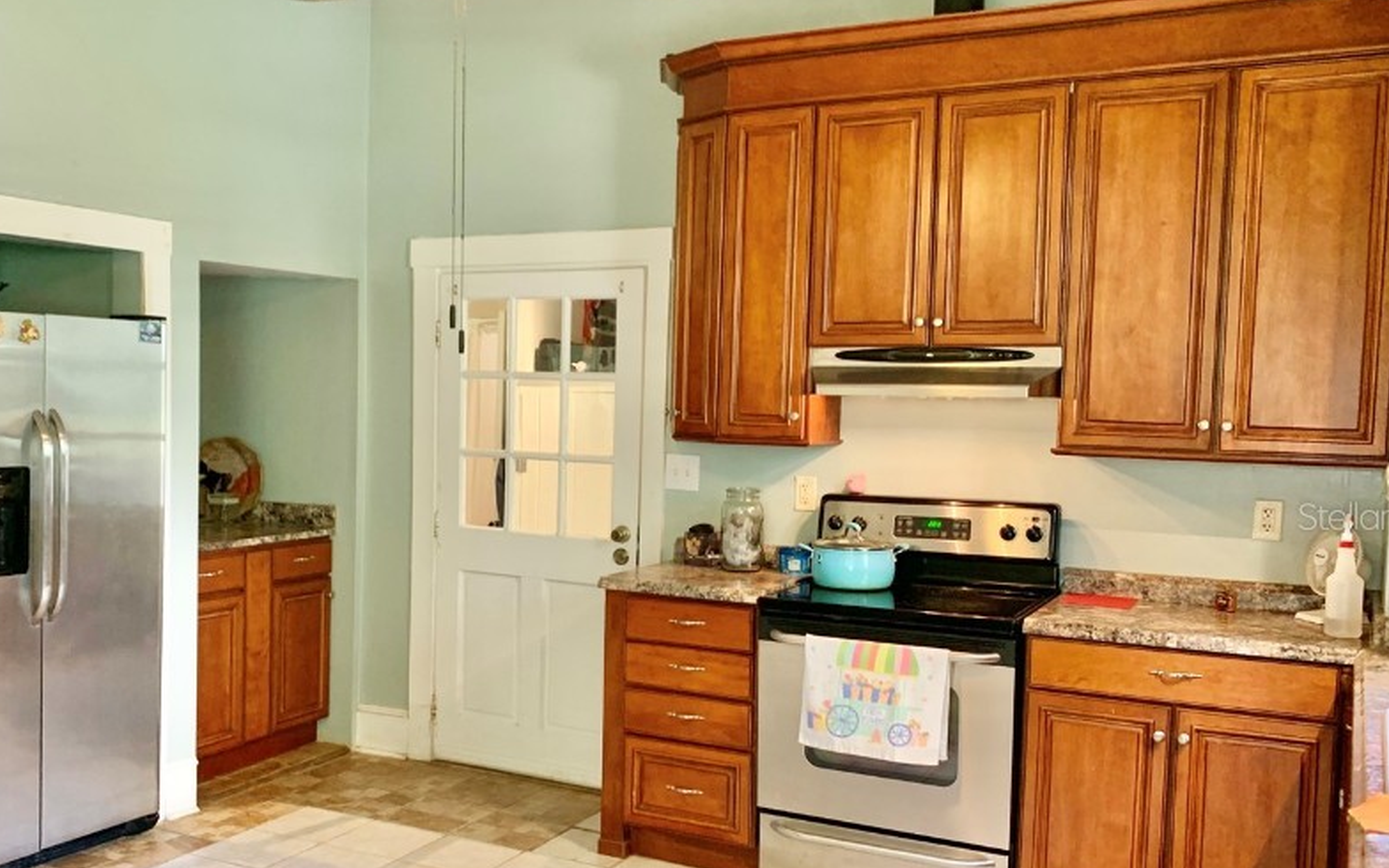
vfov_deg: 35.2
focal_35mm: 36
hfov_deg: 53.6
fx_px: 1363
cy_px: 515
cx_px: 558
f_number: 1.8
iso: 250
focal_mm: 4.25
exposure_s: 1/60
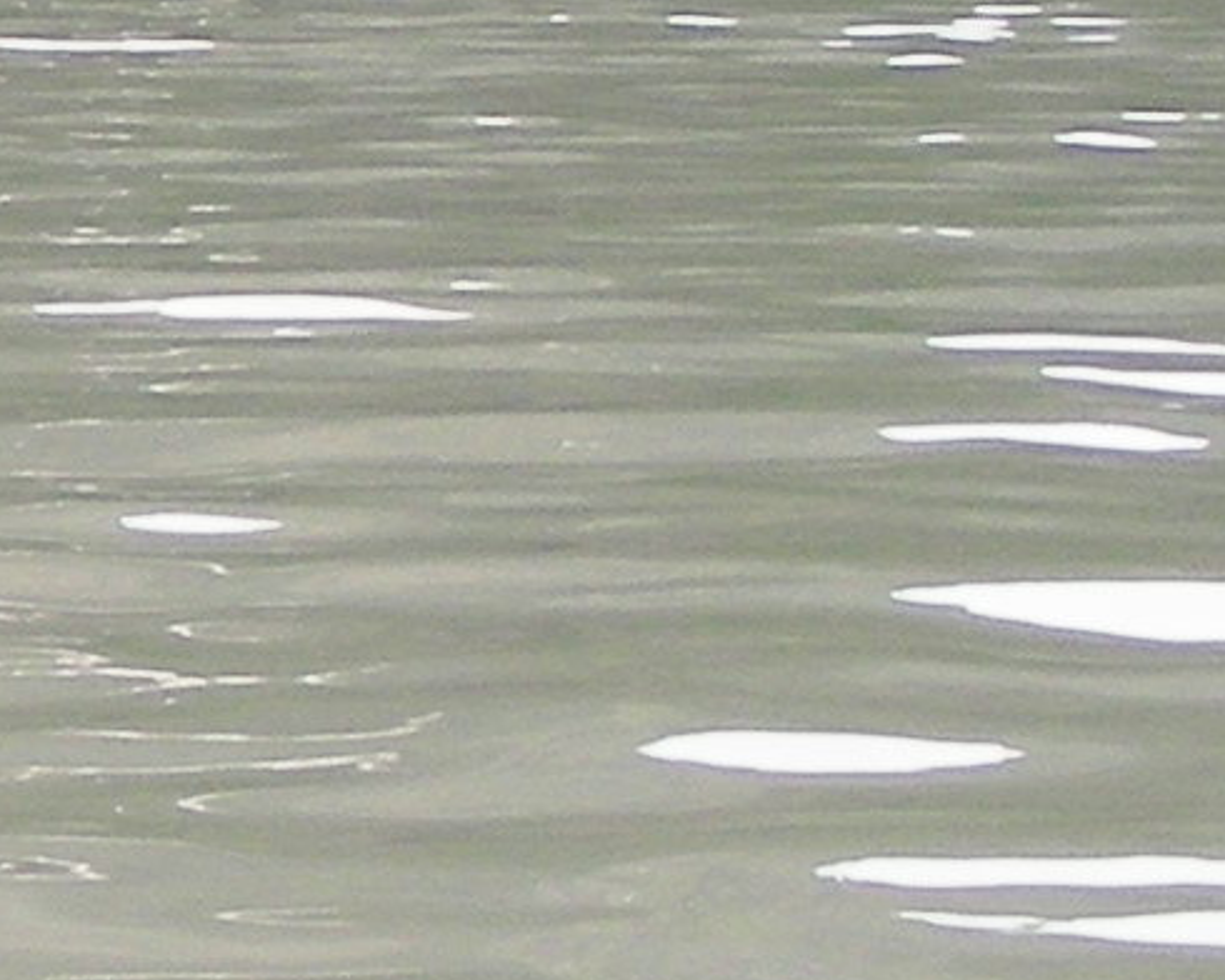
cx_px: -1090
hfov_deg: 8.1
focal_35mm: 230
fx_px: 8339
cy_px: -185
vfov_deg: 6.7
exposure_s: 1/247
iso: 50
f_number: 4
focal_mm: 6.8
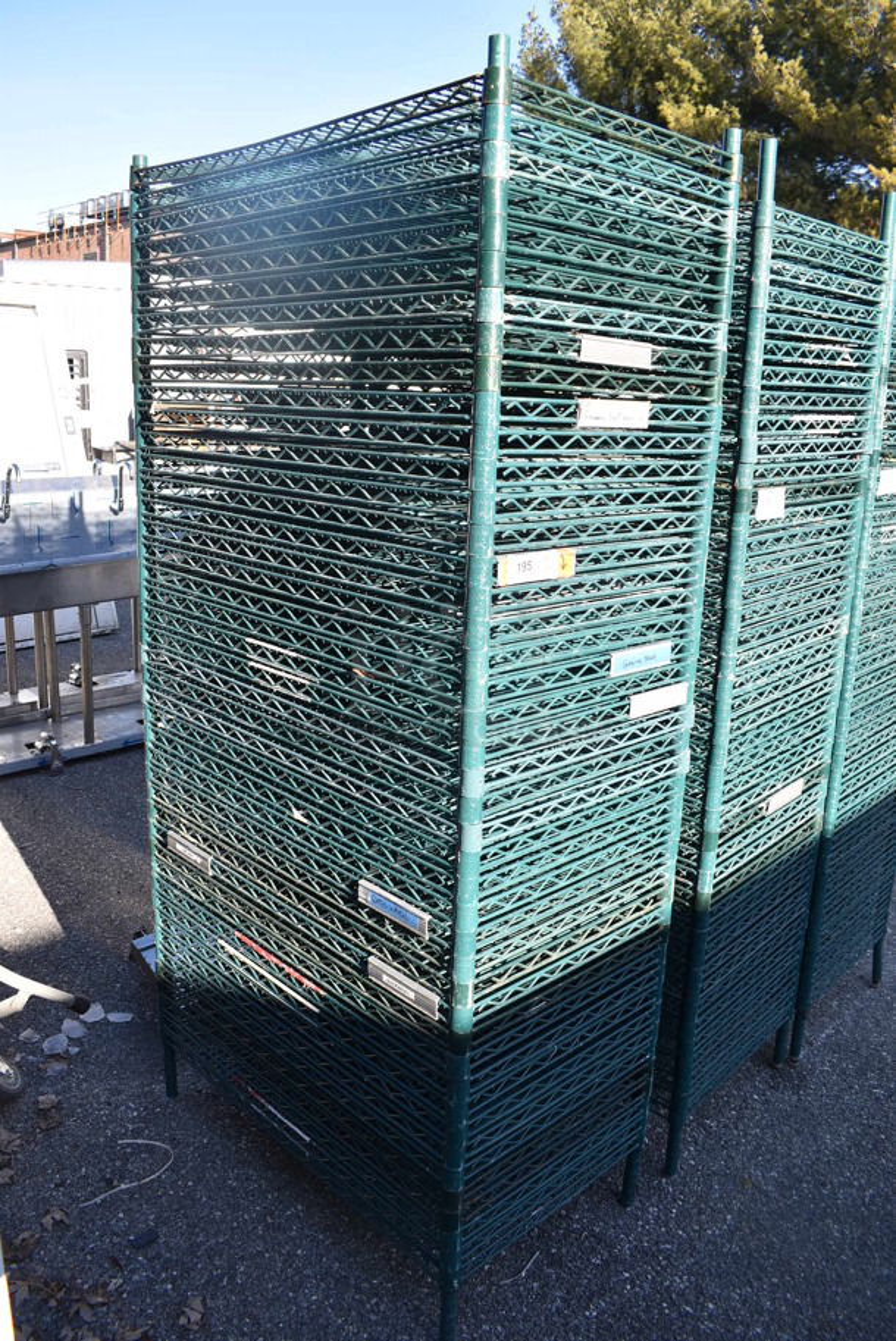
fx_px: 1006
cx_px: 448
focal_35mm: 27
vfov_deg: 67.3
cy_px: 670
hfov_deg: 48.0
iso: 200
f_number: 6.3
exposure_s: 1/250
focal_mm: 18
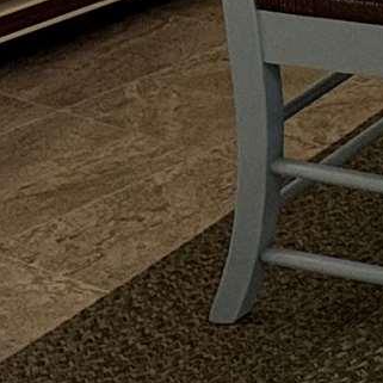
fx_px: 2541
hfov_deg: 6.7
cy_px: -637
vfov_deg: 7.8
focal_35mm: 203
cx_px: 1545
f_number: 1.78
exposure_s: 1/60
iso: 250
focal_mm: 6.76
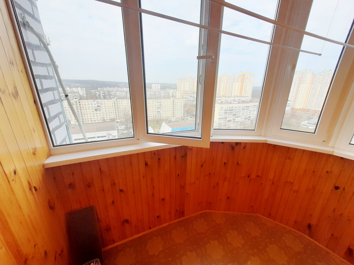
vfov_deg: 89.9
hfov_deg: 106.2
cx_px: 177
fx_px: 133
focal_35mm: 13
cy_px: 132
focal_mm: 1.42
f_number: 2.2
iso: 40
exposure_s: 1/343
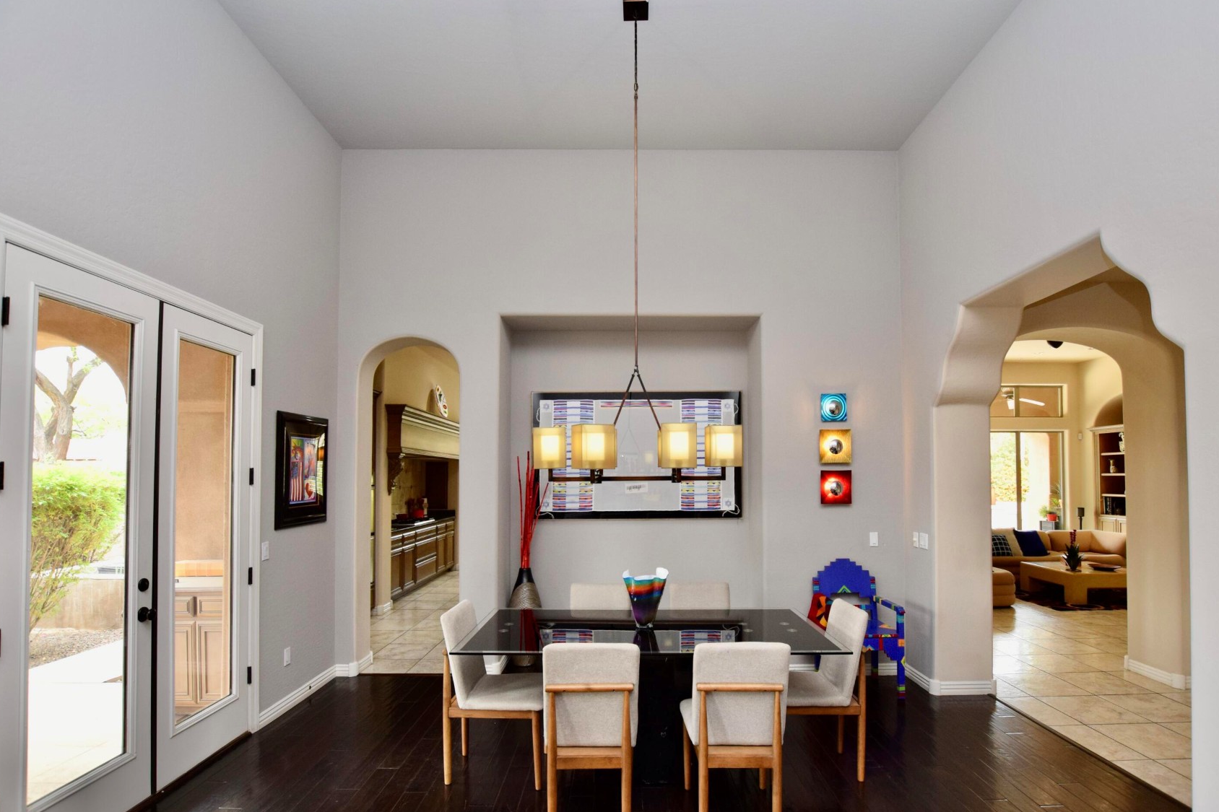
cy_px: 427
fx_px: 542
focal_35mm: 16
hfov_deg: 96.7
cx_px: 618
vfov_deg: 73.7
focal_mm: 10
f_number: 5
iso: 800
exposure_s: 1/100
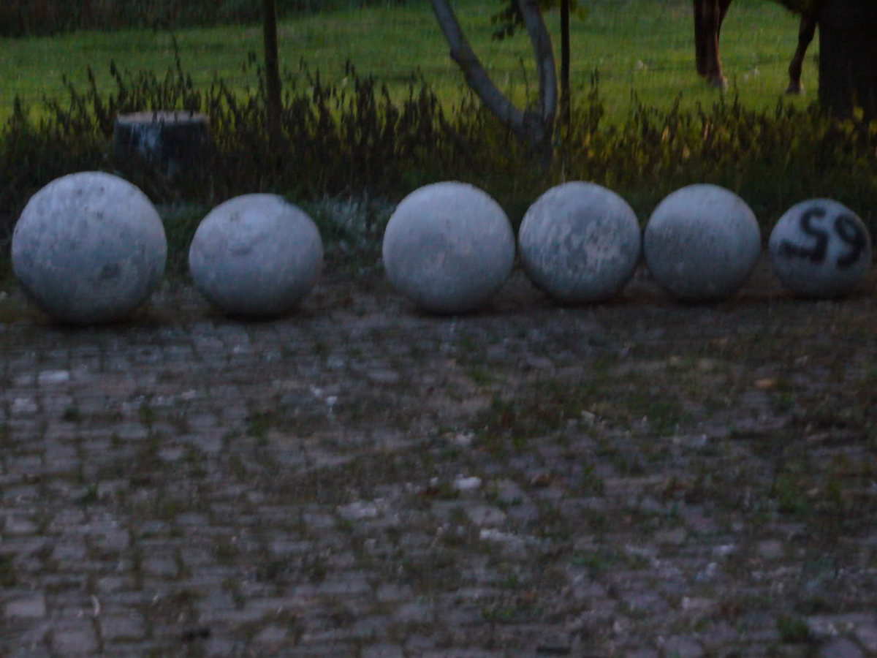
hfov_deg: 16.7
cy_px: 329
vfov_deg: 12.6
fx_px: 2990
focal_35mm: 118
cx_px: 438
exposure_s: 1/8
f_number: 3.7
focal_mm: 19.4
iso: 200
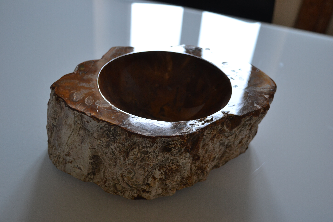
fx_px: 361
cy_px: 111
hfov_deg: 49.6
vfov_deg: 34.2
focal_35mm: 39
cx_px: 166
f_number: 4.2
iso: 400
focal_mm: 26
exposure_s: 1/50
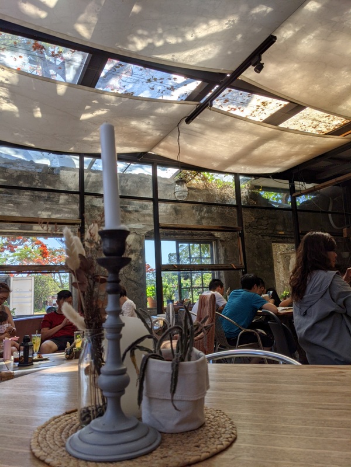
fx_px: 365
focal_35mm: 27
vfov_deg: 65.3
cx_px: 176
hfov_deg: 51.4
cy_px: 234
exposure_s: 1/2597
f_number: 1.73
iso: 62
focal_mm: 4.38
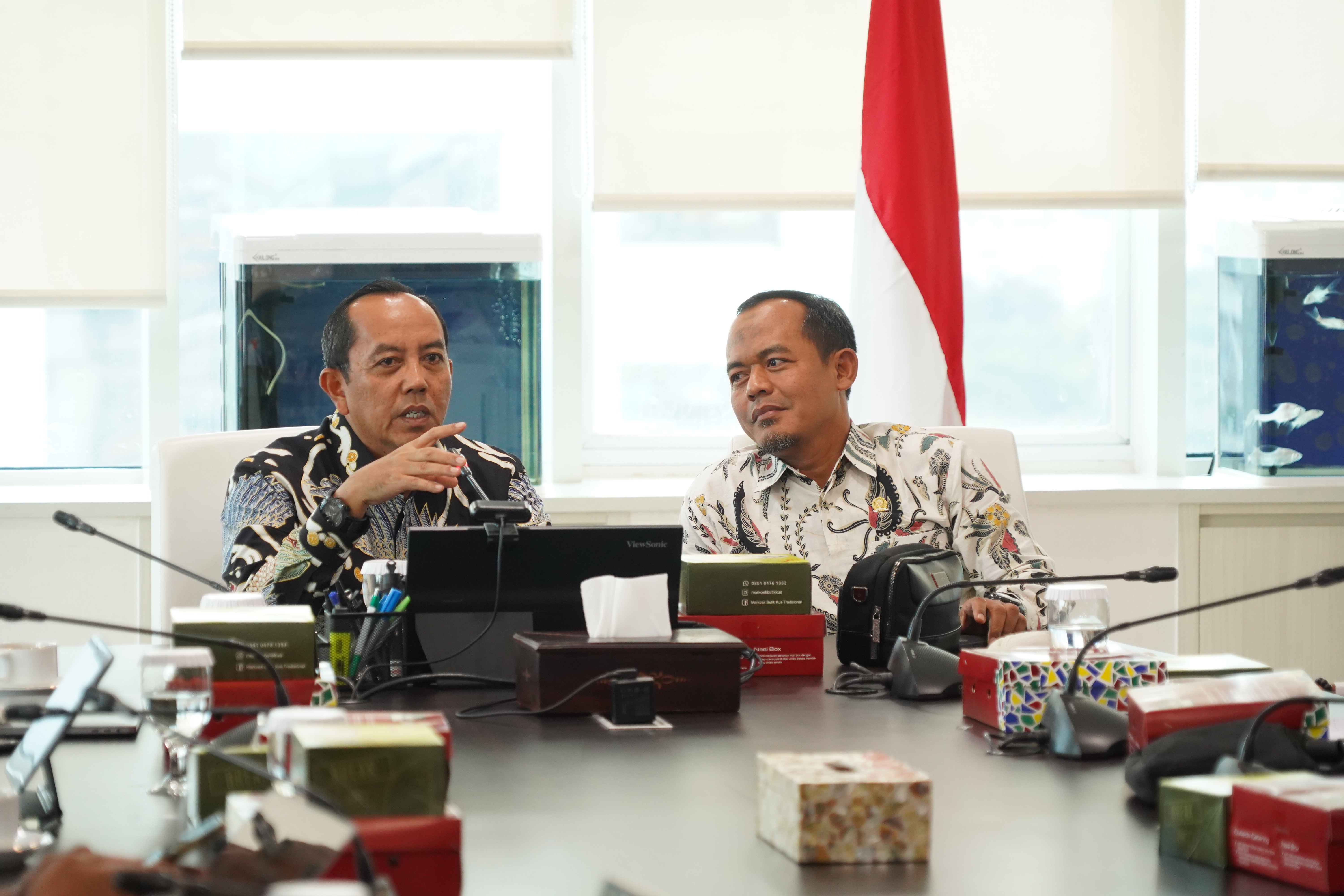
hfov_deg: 14.3
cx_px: 672
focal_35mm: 144
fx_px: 5376
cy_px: 448
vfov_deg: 9.5
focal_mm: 144
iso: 3200
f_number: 6.3
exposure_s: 1/160
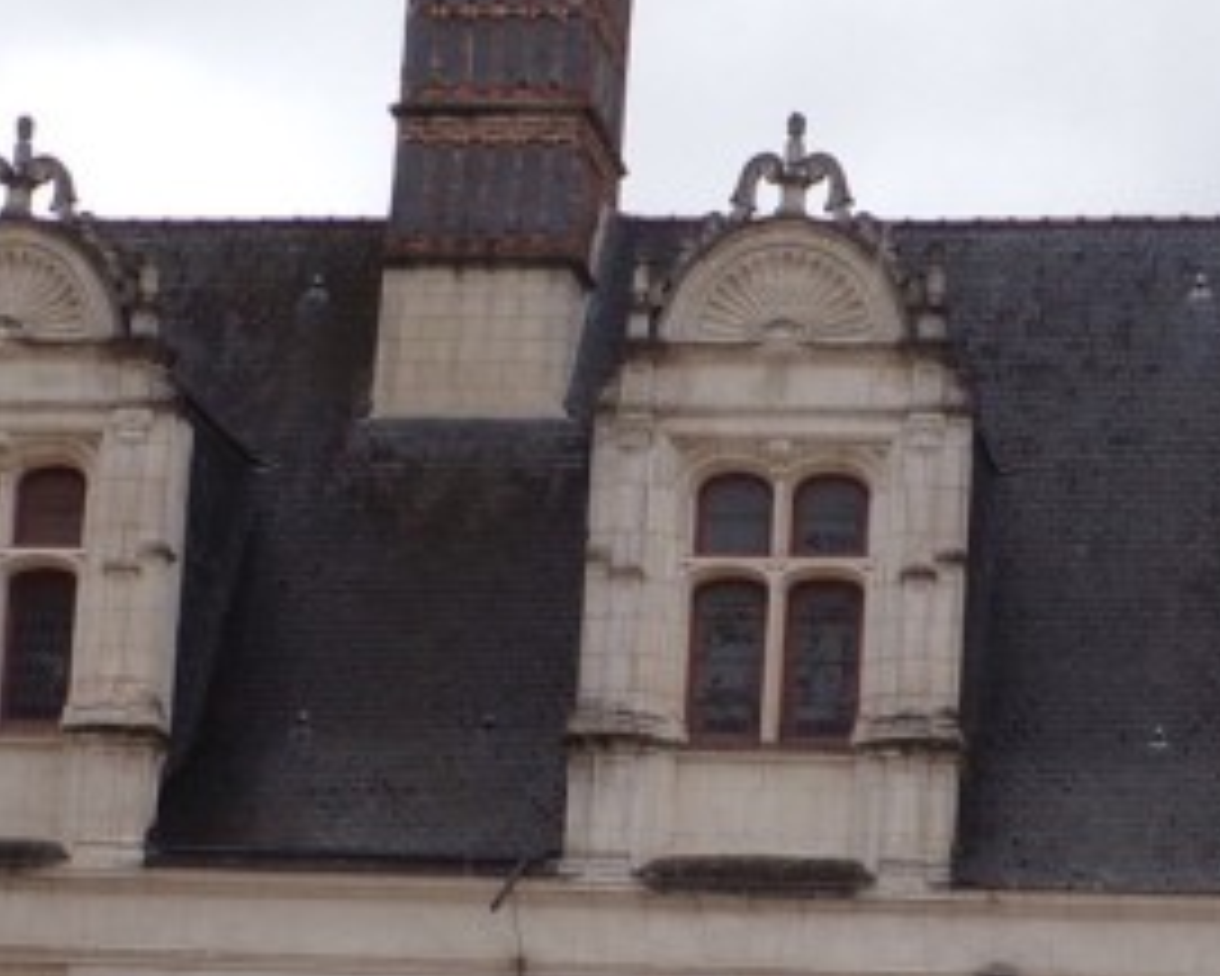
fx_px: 4262
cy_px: 828
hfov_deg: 16.3
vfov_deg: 13.0
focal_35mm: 118
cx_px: 711
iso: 80
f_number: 4.6
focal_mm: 5.8
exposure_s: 1/750
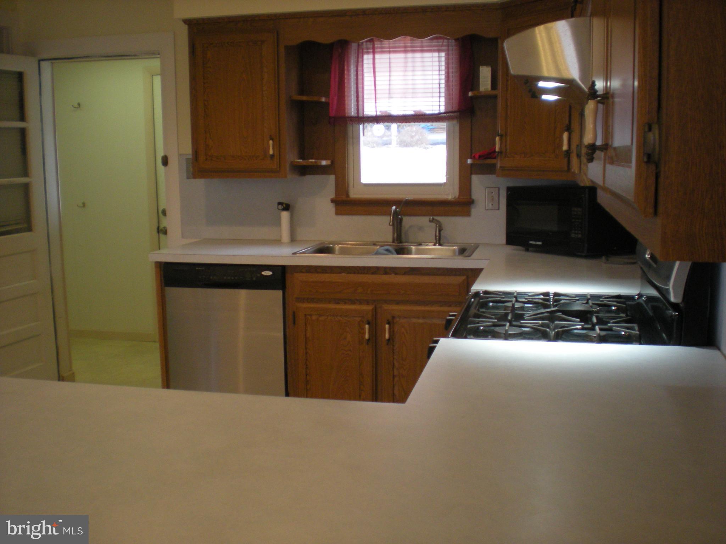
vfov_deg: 37.7
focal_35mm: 38
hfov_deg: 49.0
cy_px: 272
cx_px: 363
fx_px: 797
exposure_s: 1/38.3
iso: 200
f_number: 3.1
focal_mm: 6.3
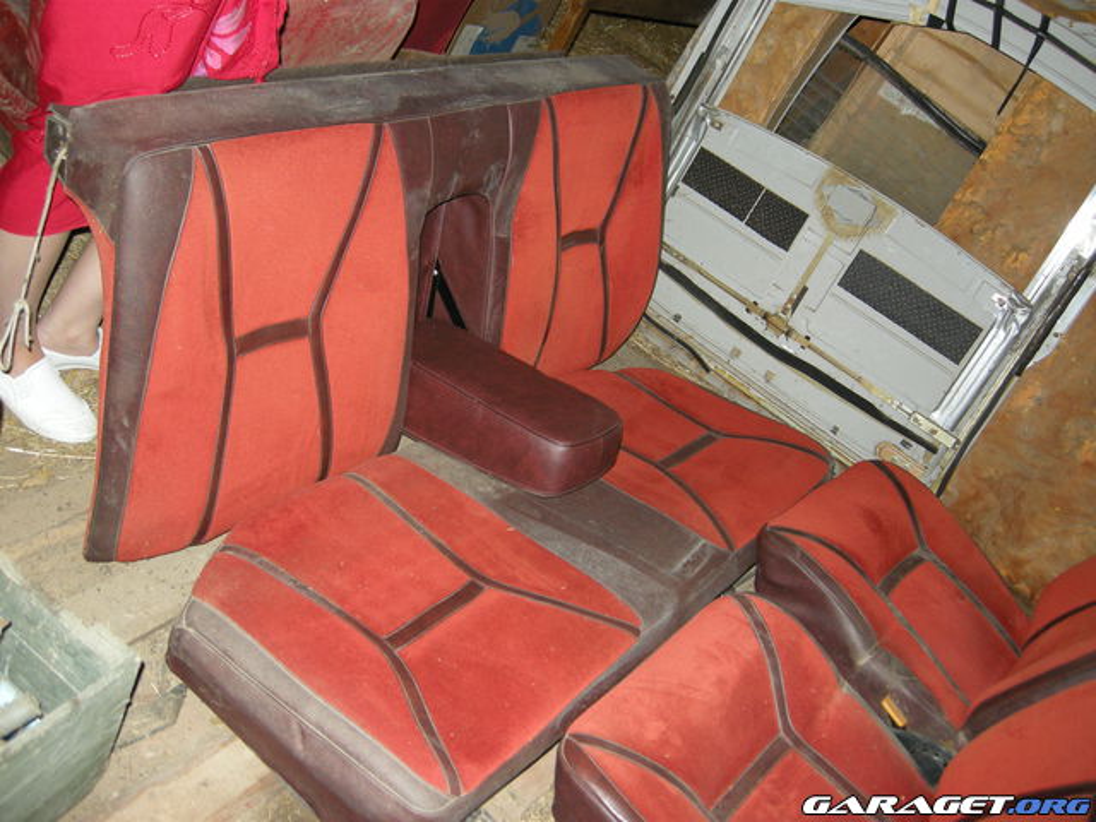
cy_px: 411
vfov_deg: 40.7
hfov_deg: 52.6
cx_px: 548
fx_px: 1108
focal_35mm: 35
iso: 123
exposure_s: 1/60
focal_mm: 7.5
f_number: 2.7
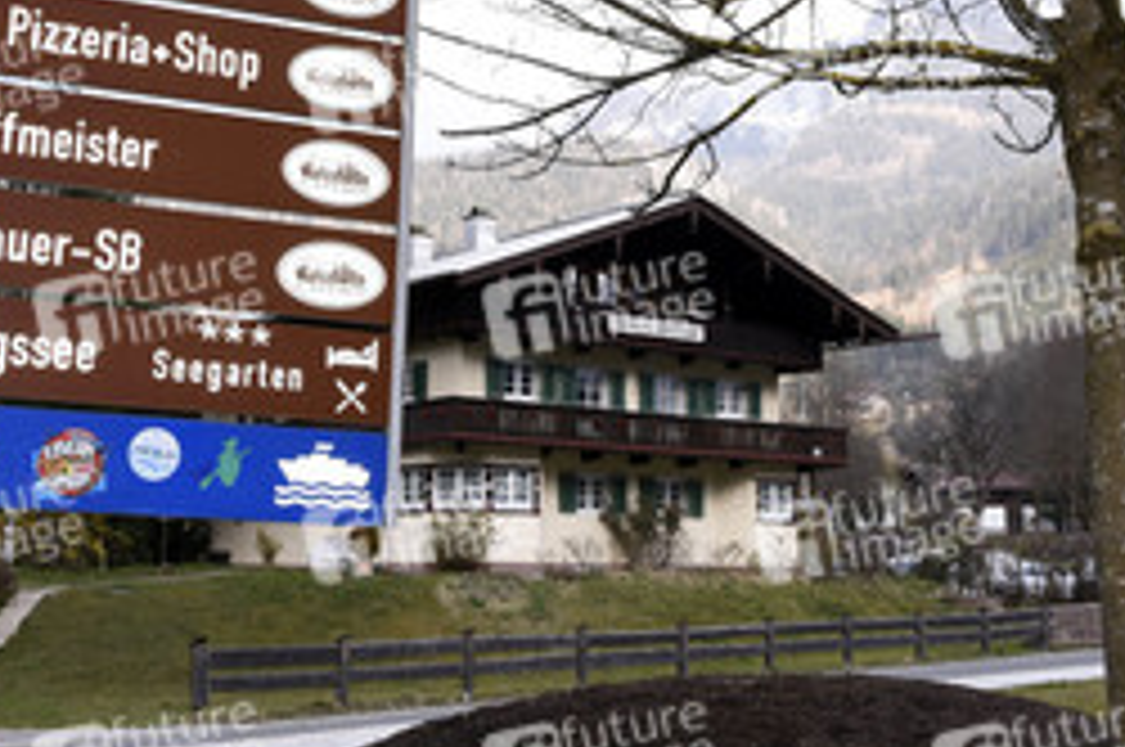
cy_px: 194
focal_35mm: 56
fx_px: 1748
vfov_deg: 23.9
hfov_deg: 35.6
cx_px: 479
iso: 640
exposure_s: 1/160
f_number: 11
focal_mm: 31
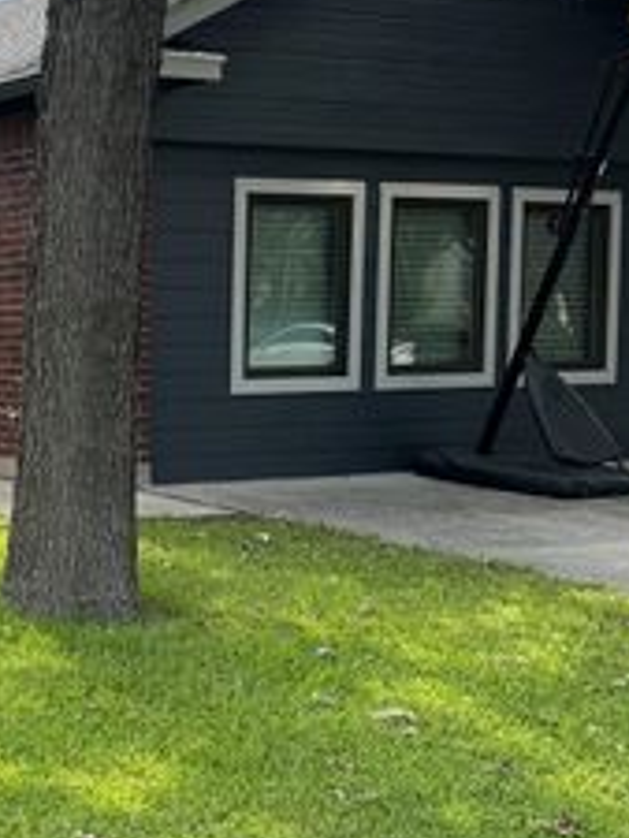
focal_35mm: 71
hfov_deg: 19.6
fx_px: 1719
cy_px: 527
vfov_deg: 27.3
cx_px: -119
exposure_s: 1/1010
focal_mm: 6.76
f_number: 1.78
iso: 80
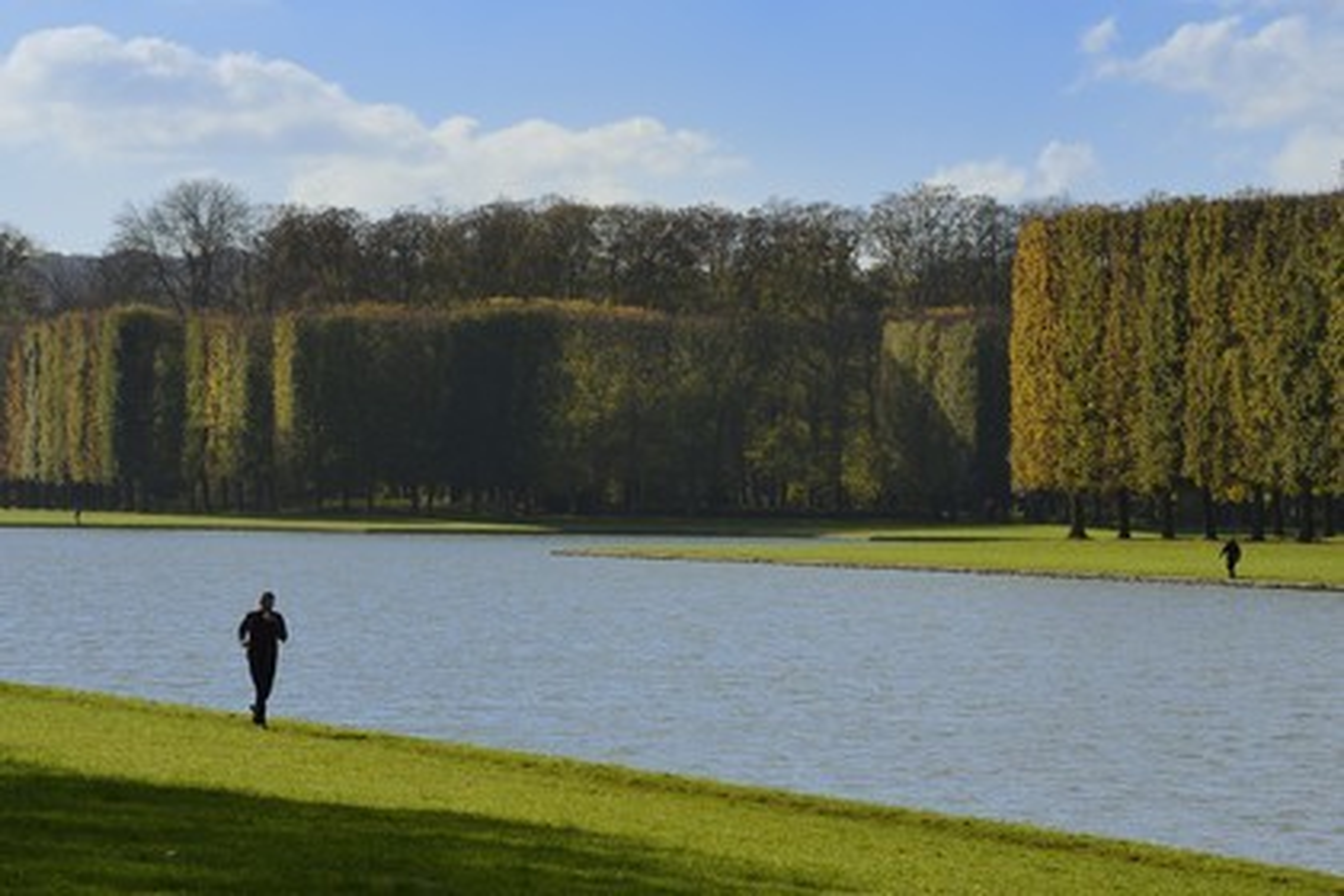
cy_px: 448
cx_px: 672
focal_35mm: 170
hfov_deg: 12.1
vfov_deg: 8.1
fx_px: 6346
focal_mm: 170
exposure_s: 1/250
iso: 200
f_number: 16
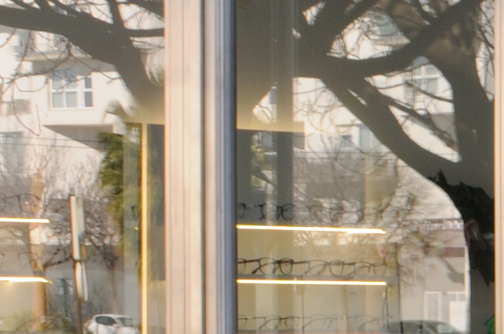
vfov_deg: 5.7
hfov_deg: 8.0
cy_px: 286
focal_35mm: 240
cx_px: 1131
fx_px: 3356
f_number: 16
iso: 200
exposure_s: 1/30
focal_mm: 28
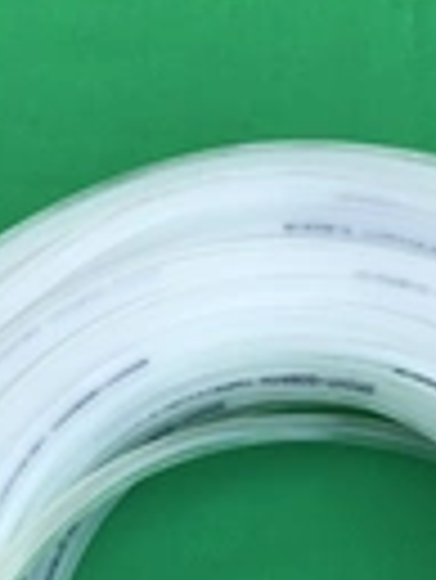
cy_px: 692
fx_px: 1459
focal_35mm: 87
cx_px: 283
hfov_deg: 17.0
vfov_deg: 21.0
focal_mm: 3.99
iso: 20
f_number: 1.8
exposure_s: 1/694
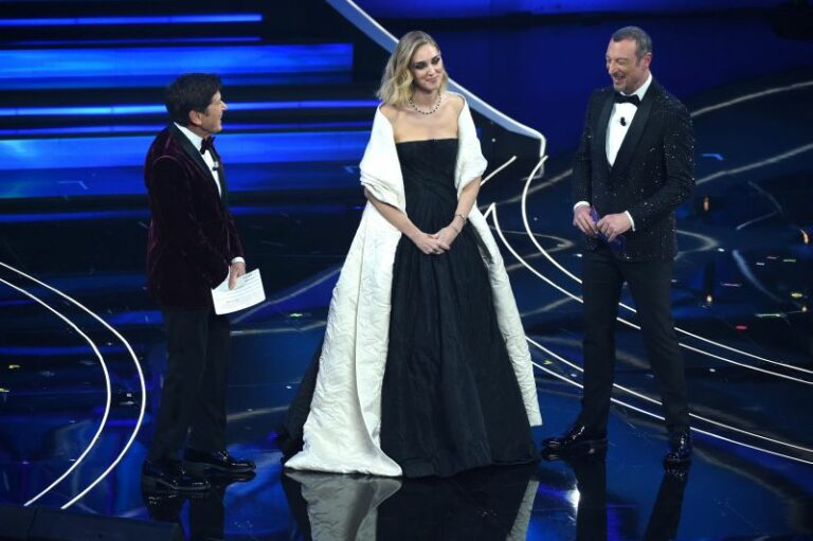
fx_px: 4514
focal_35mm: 200
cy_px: 270
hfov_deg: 10.3
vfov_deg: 6.9
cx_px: 406
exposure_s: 1/320
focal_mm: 200
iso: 5000
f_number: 4
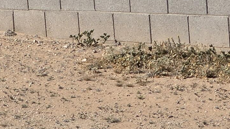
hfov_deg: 6.9
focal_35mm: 314
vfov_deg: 3.8
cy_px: -161
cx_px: 80
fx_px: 1915
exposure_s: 1/3399
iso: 50
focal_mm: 7.9
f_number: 2.4
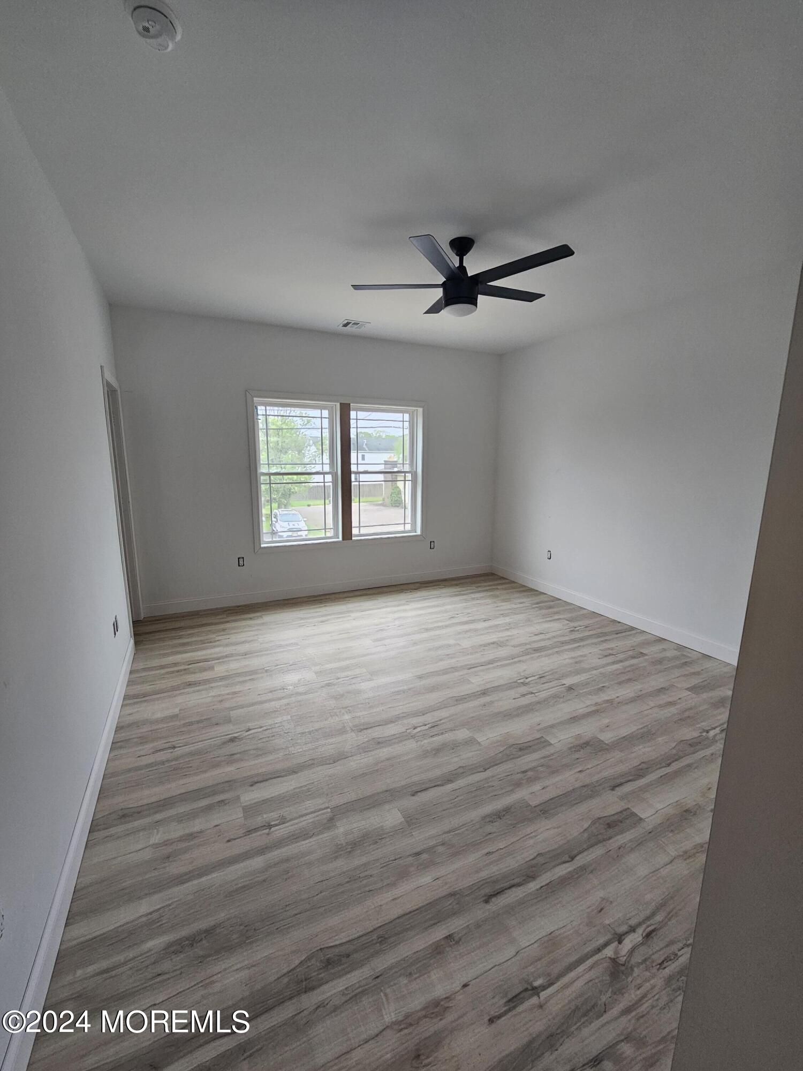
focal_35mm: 13
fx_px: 402
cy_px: 536
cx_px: 402
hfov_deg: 89.9
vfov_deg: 106.2
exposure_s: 1/60
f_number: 2.2
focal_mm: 2.2
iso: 80
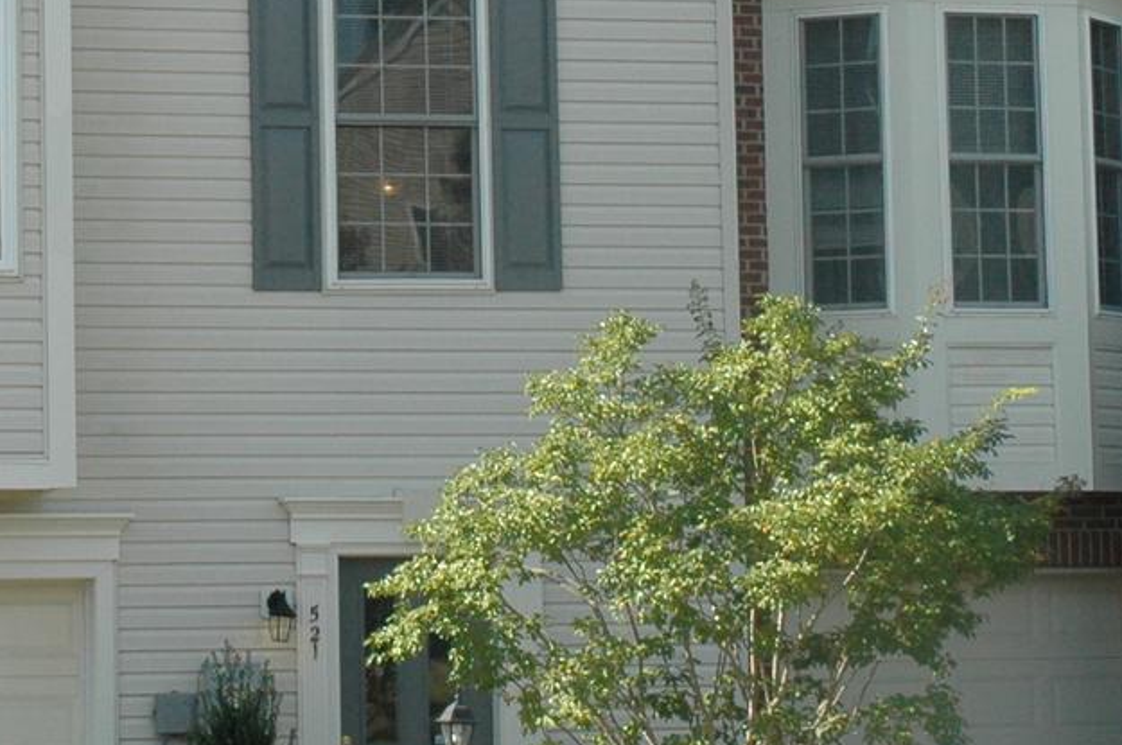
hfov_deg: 14.3
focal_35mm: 143
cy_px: 60
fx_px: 4440
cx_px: 158
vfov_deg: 9.5
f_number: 10
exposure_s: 1/400
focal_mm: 29
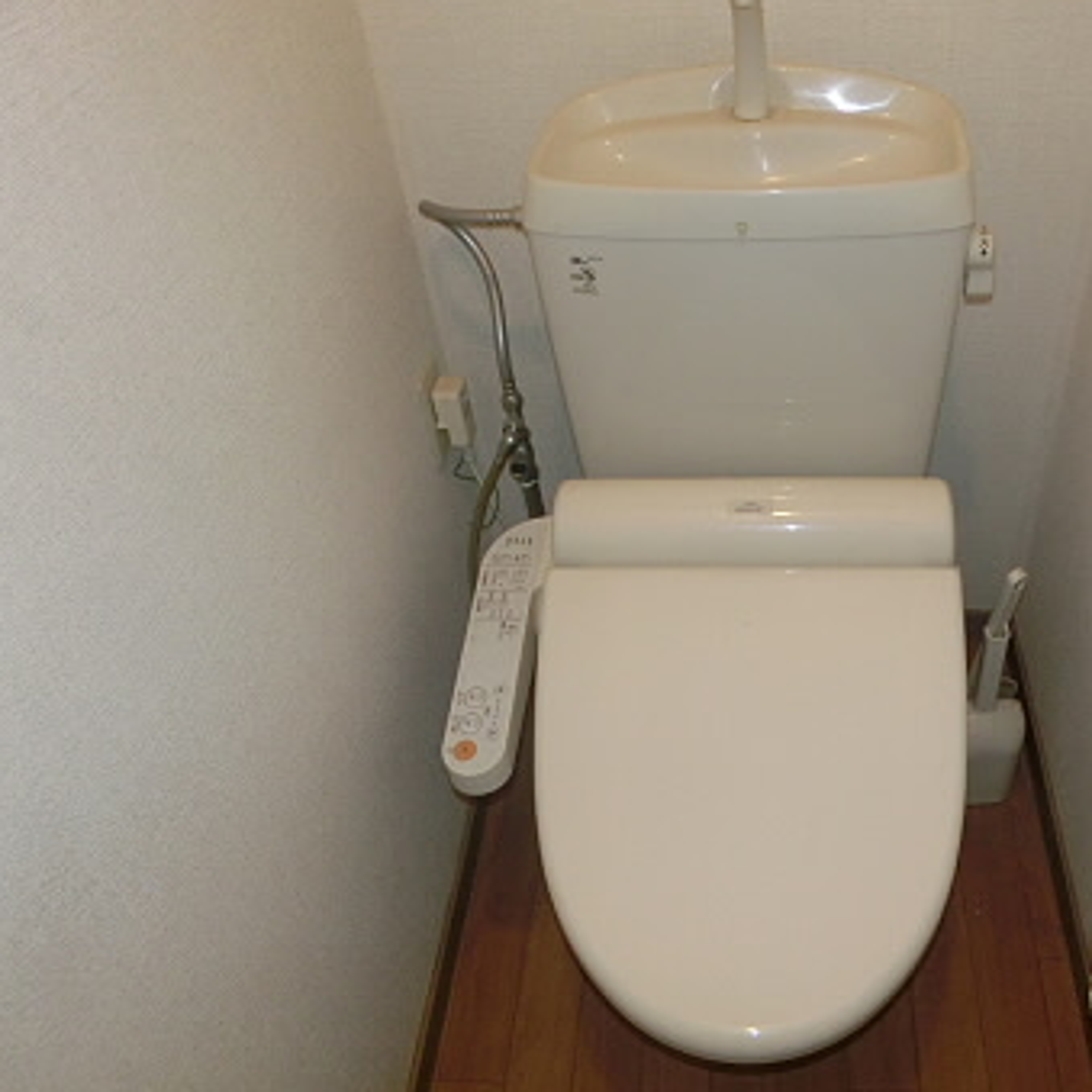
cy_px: 546
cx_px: 702
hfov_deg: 53.3
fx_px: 1071
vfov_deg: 54.0
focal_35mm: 30
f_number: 3.5
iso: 400
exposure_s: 1/60
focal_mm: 4.5
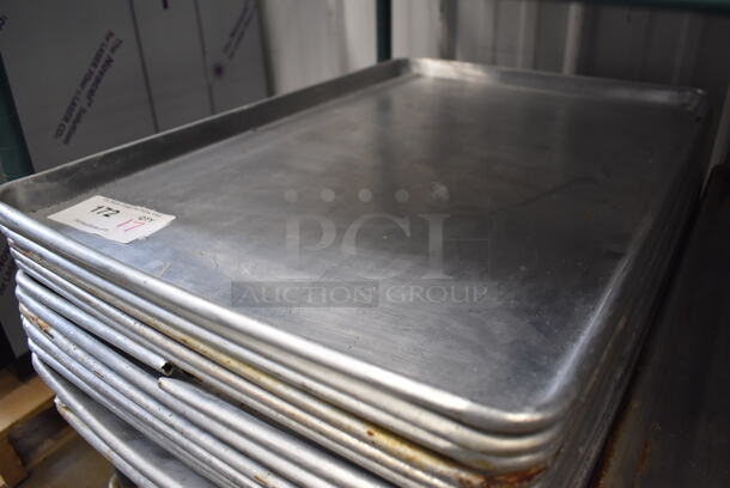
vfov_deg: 48.0
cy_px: 244
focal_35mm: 27
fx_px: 548
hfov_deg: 67.3
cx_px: 365
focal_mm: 18
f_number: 3.5
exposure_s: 1/125
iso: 1000
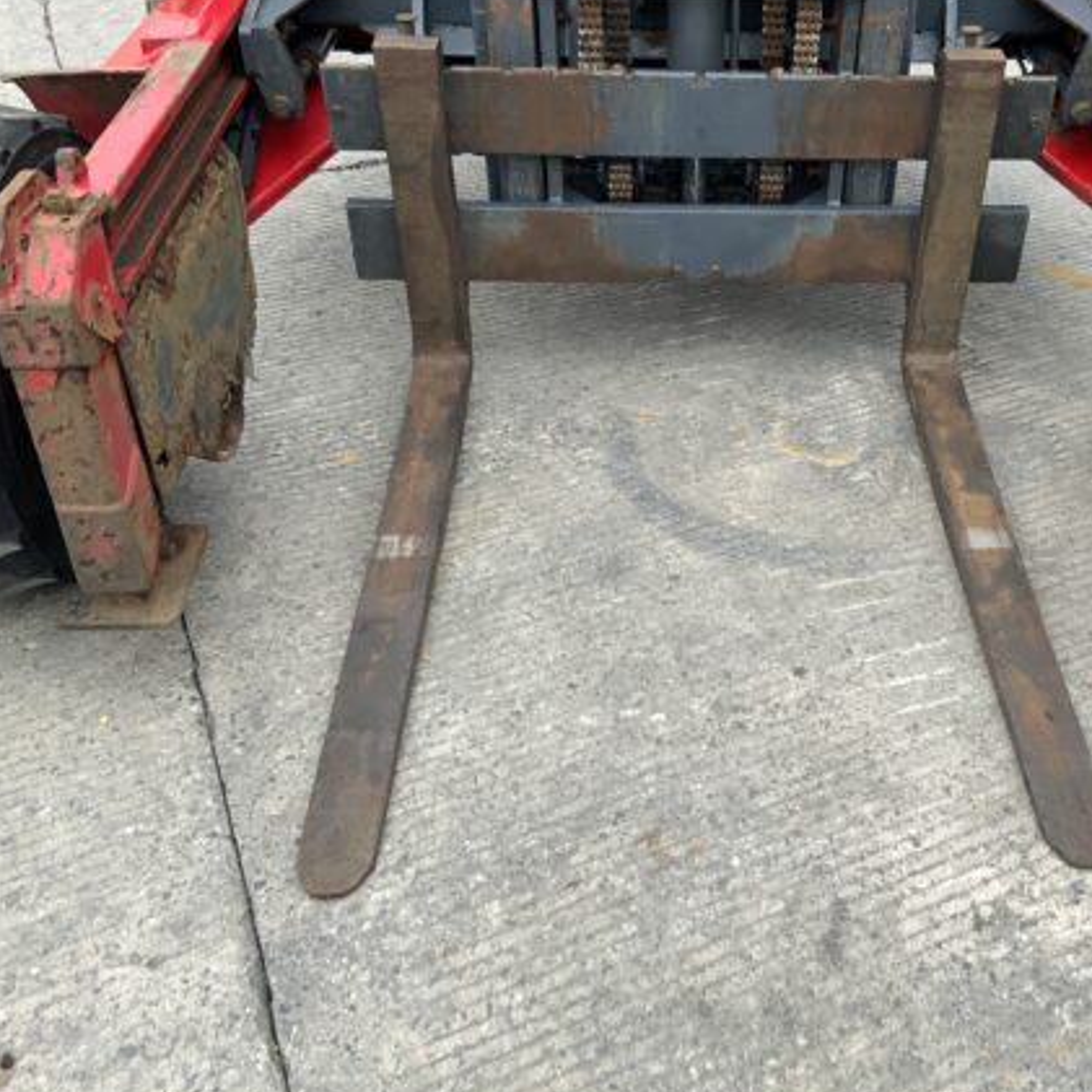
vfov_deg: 42.8
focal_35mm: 39
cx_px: 763
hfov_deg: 42.0
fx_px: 1392
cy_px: 506
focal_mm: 3
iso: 16
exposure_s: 1/210
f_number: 1.8
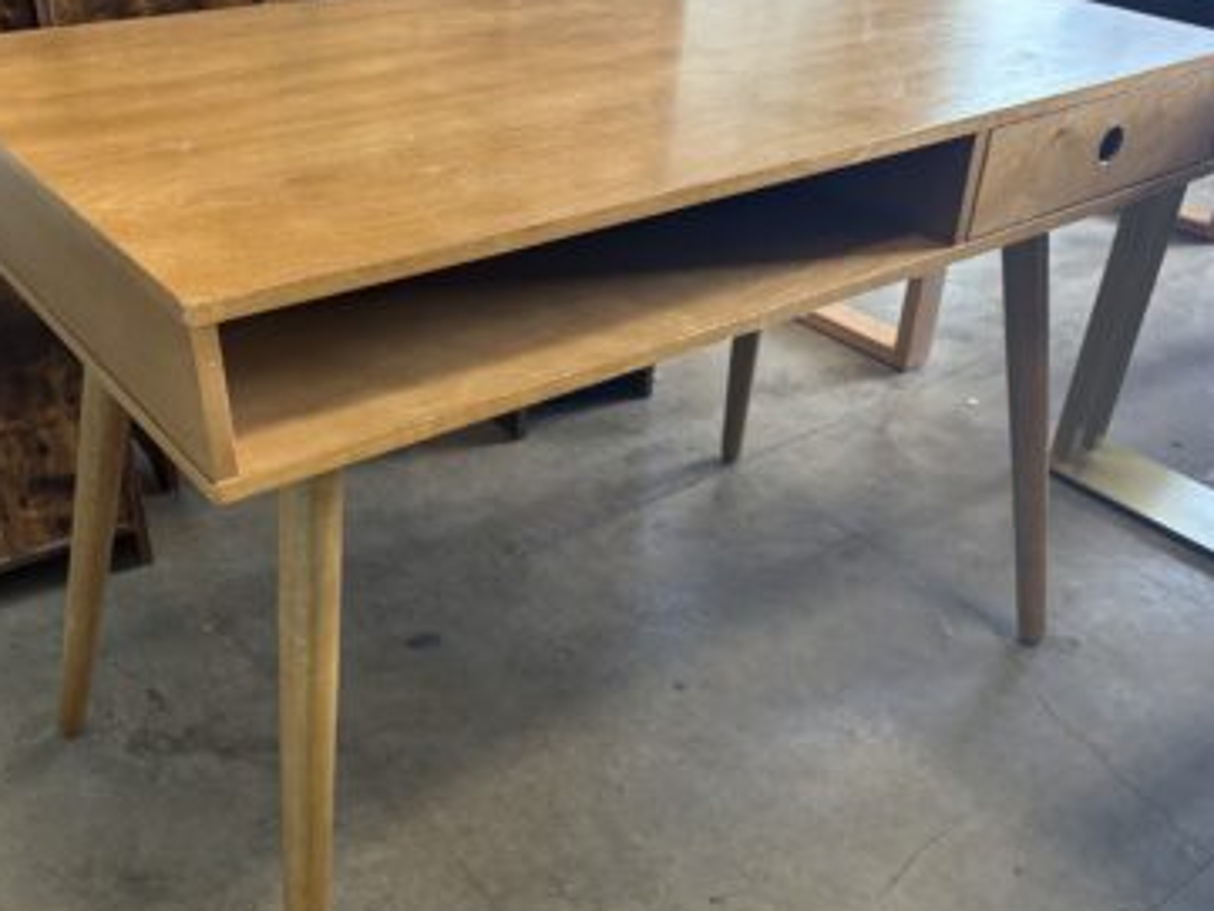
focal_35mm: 36
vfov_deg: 39.6
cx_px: 555
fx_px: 1263
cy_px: 513
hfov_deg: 51.3
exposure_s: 1/120
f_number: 1.6
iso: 160
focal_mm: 5.96
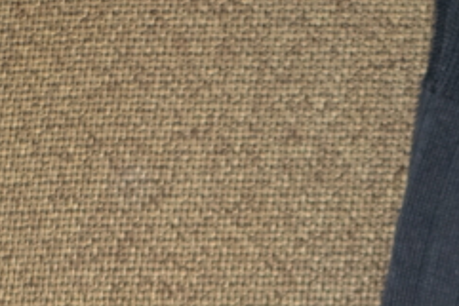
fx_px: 2870
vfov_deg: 5.9
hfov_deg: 9.1
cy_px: 720
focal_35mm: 225
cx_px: 489
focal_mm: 35
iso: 640
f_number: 1.4
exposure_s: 1/38
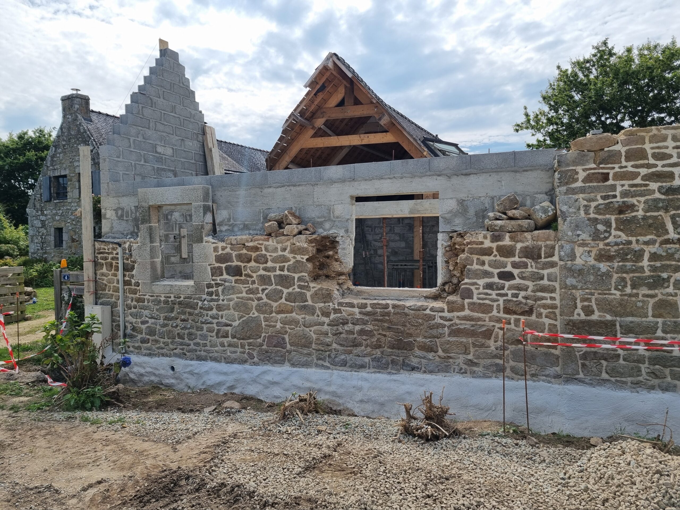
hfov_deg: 67.3
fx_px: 511
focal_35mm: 26
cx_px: 340
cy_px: 255
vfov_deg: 53.1
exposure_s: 1/3936
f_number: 1.8
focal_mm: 5.4
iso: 50
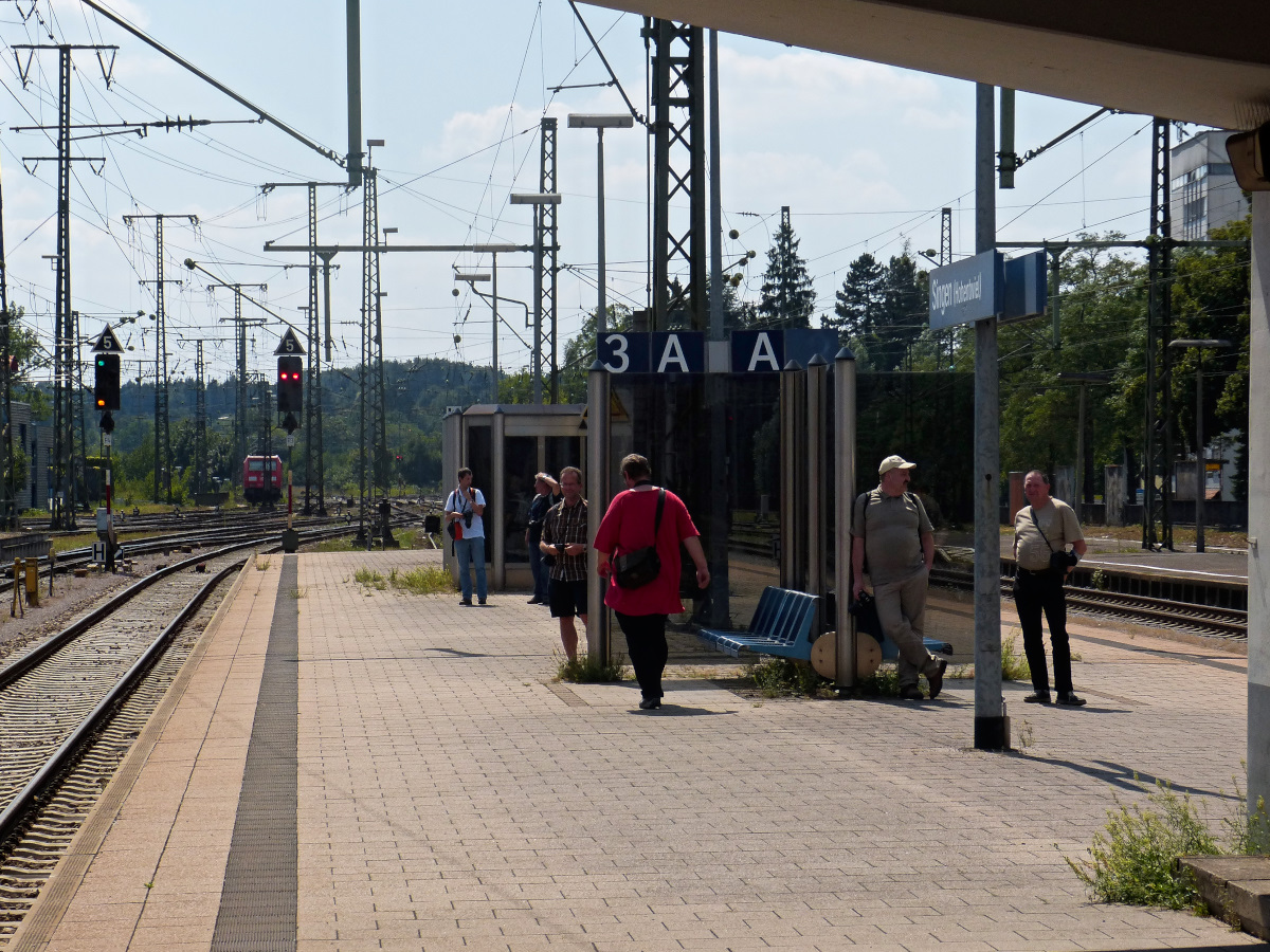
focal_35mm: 91
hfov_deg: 21.5
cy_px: 476
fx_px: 3339
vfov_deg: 16.2
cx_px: 635
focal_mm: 16.5
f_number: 4
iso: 100
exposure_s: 1/1600
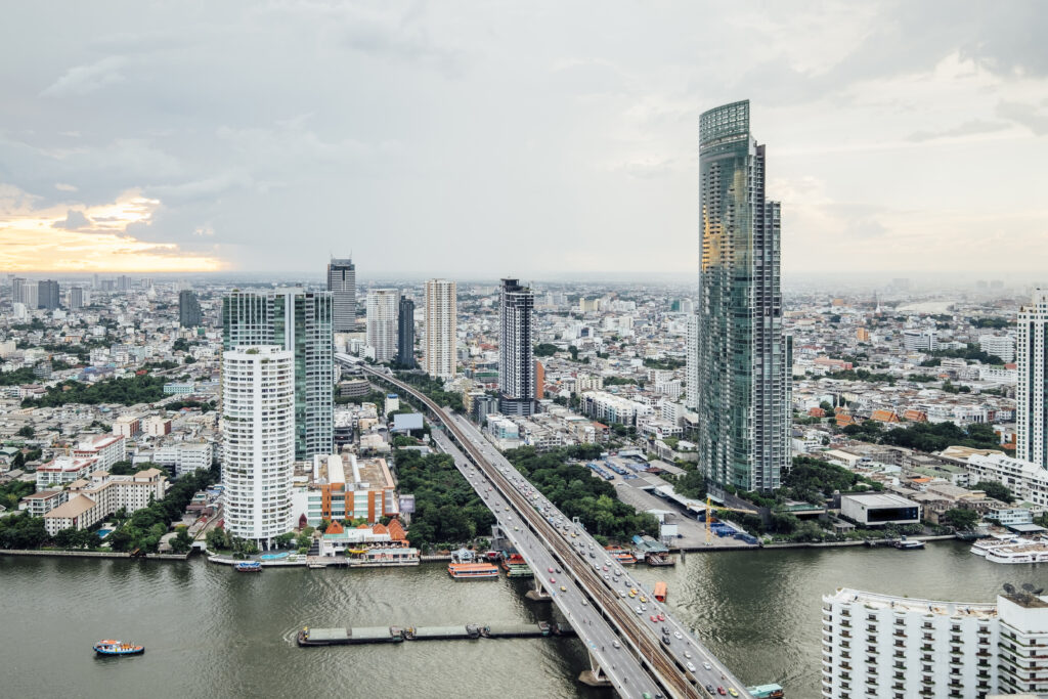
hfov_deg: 60.3
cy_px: 350
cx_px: 524
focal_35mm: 31
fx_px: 903
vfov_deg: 42.3
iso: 200
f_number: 8
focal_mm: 20.9
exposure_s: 1/18
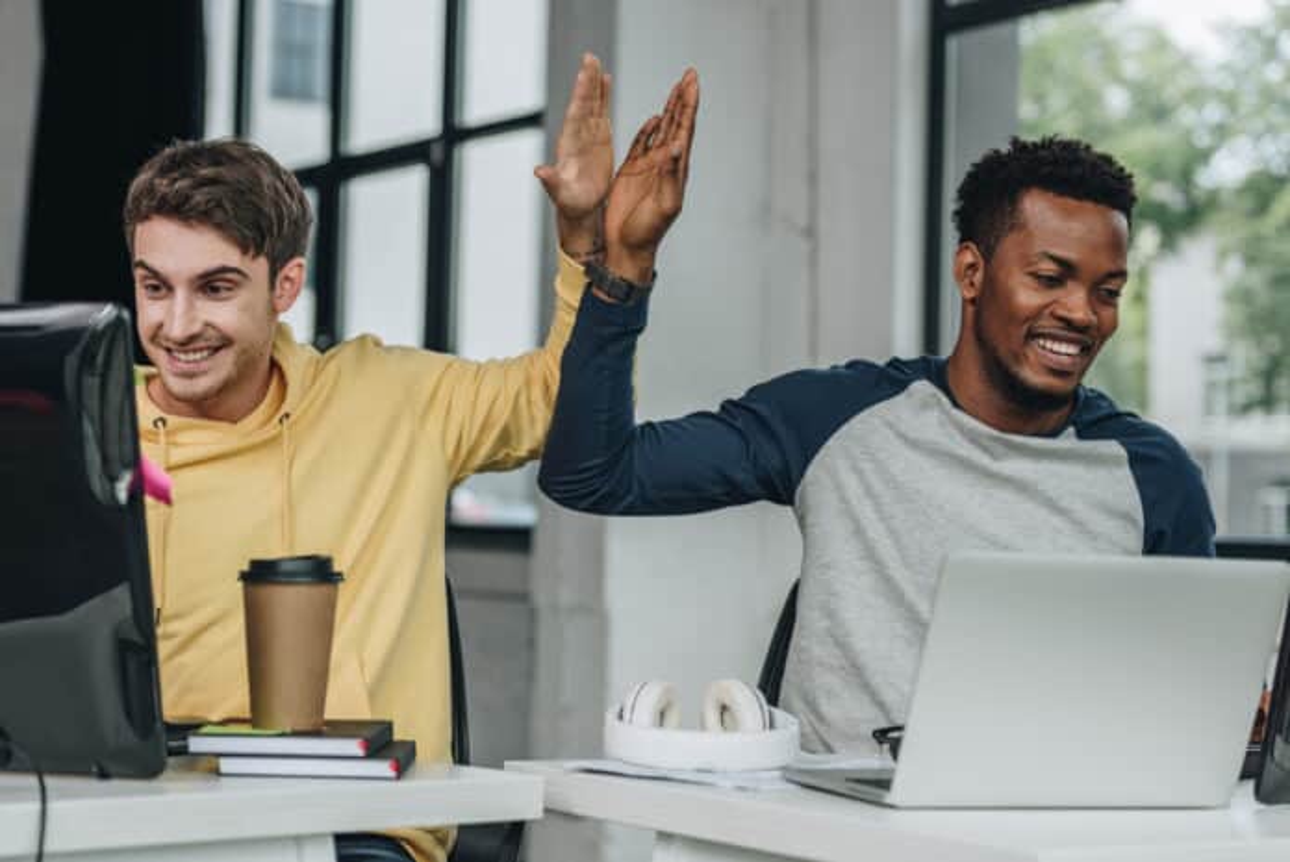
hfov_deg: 28.8
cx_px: 645
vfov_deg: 19.5
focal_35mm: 70
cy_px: 431
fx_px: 2510
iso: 125
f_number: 3.5
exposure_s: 1/200
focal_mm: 70
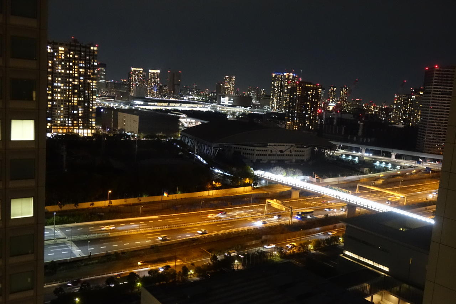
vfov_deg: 38.9
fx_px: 431
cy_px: 152
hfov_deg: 55.8
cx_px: 228
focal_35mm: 34
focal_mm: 12.3
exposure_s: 1/13
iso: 3200
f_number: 2.8
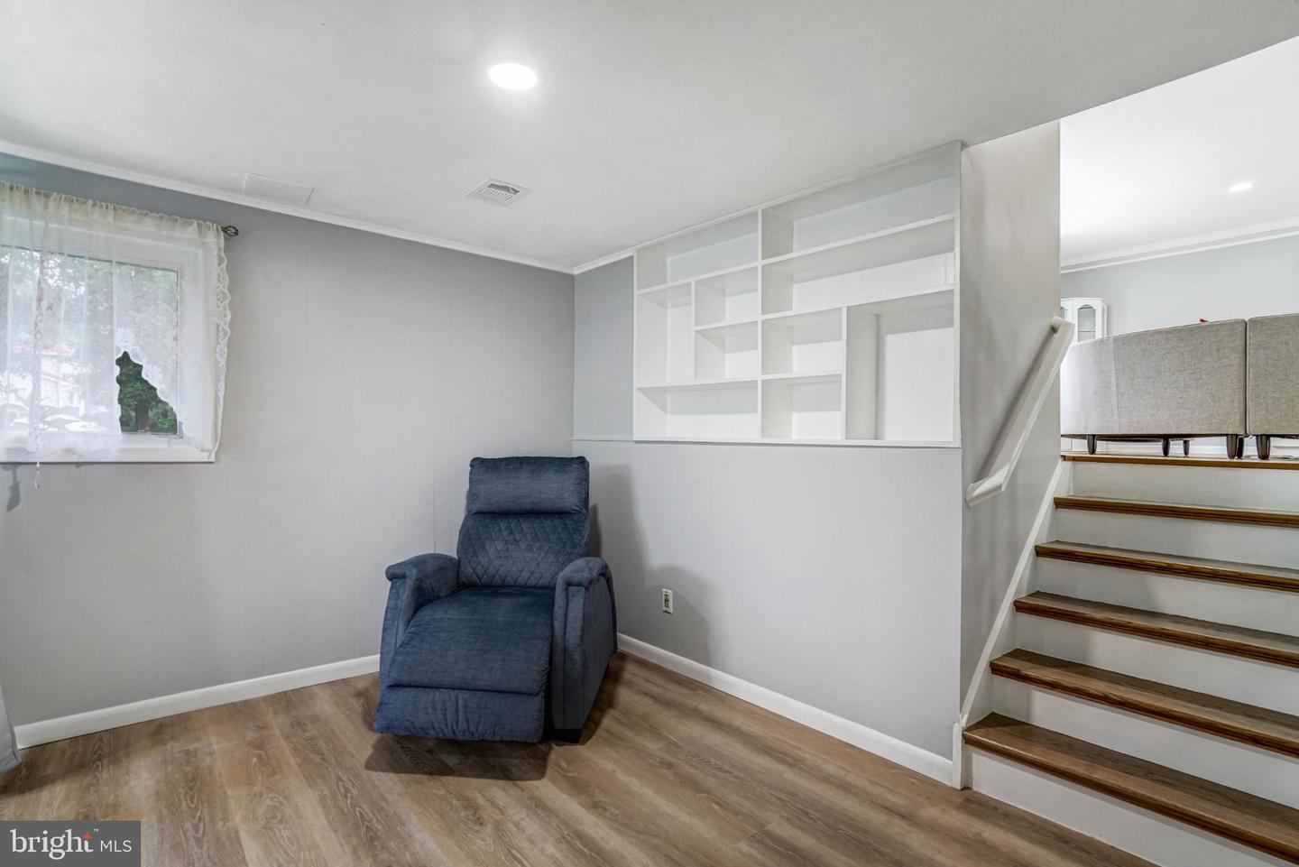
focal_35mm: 16
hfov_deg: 96.7
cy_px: 434
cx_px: 650
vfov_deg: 73.8
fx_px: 577
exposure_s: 1/25
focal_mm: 16
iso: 1250
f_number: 8
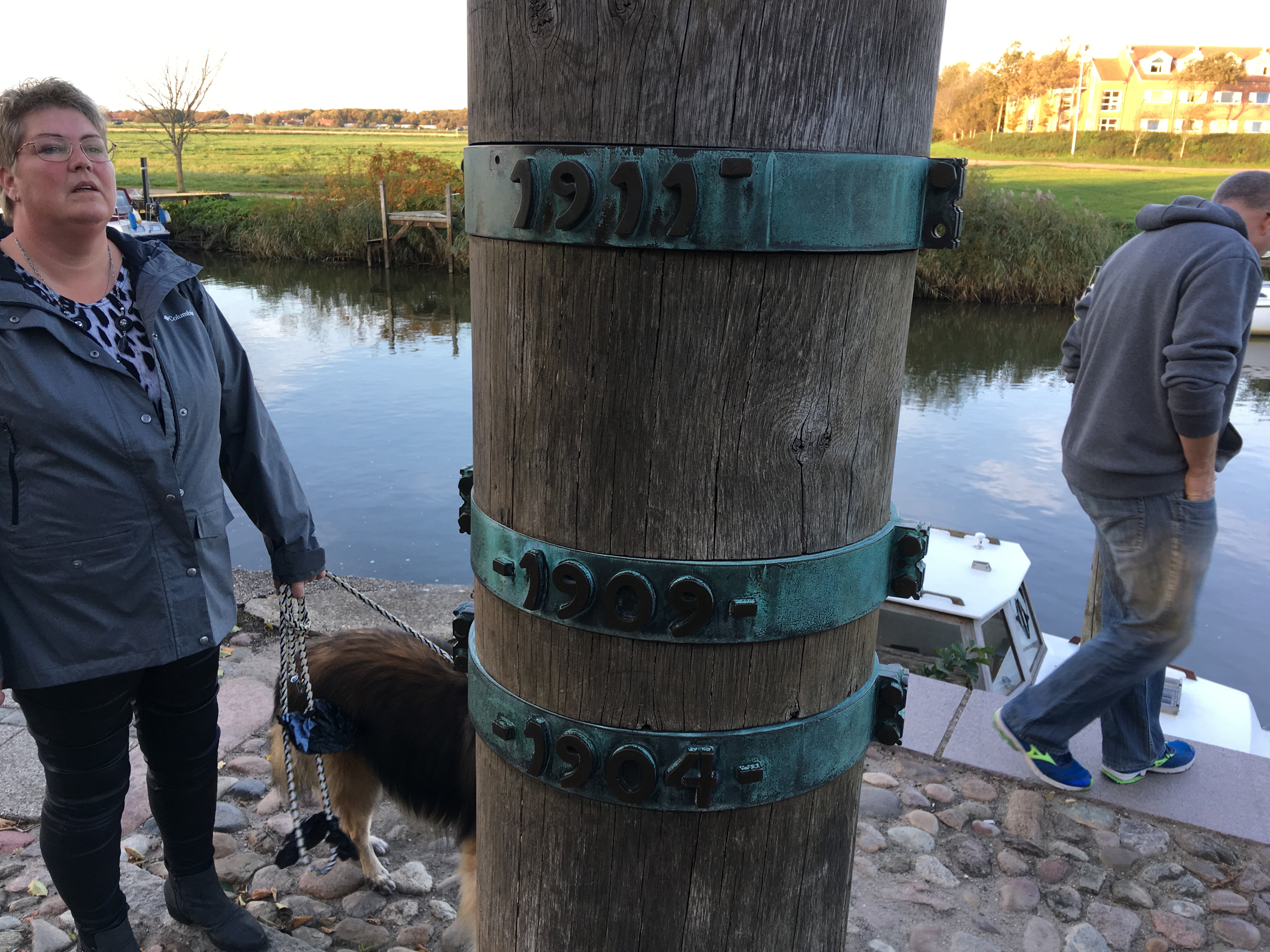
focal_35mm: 29
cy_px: 476
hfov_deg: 61.7
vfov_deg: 48.2
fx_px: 1064
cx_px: 635
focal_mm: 4.15
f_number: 2.2
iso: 32
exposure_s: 1/100
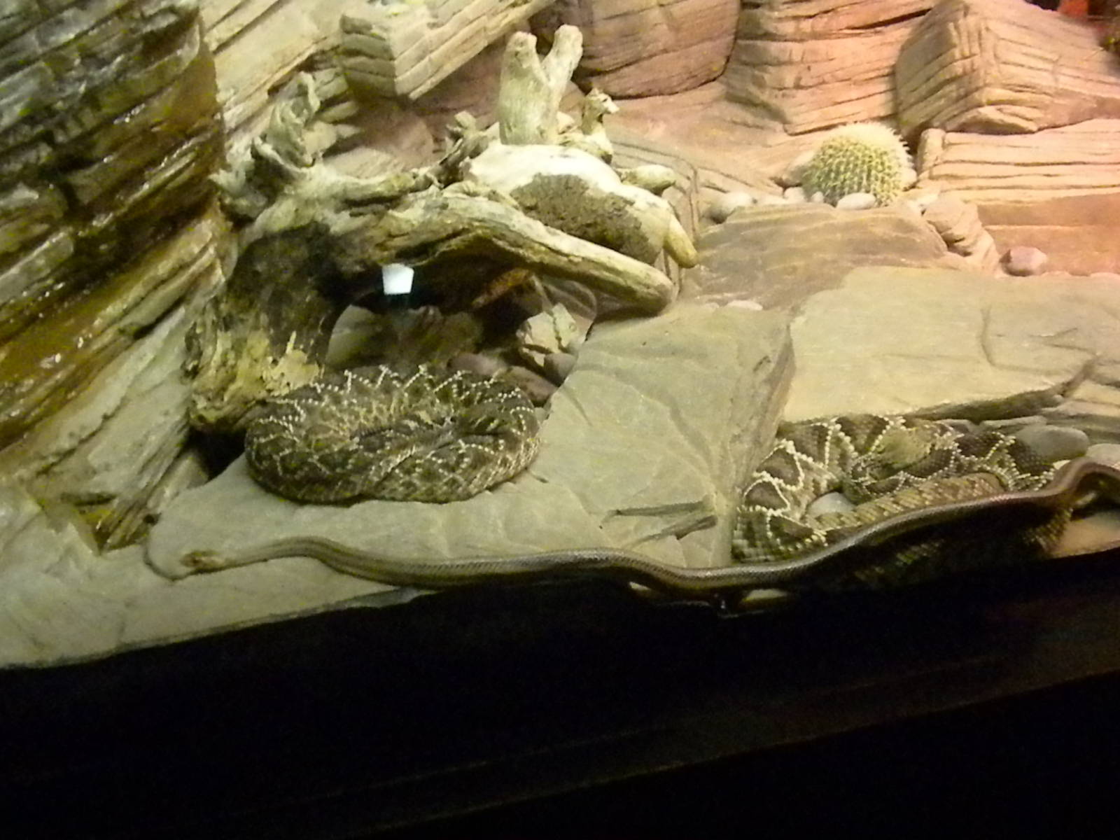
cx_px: 560
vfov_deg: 38.7
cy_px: 420
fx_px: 1197
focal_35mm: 37
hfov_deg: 50.1
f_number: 3.5
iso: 3200
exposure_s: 1/43.5
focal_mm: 6.6
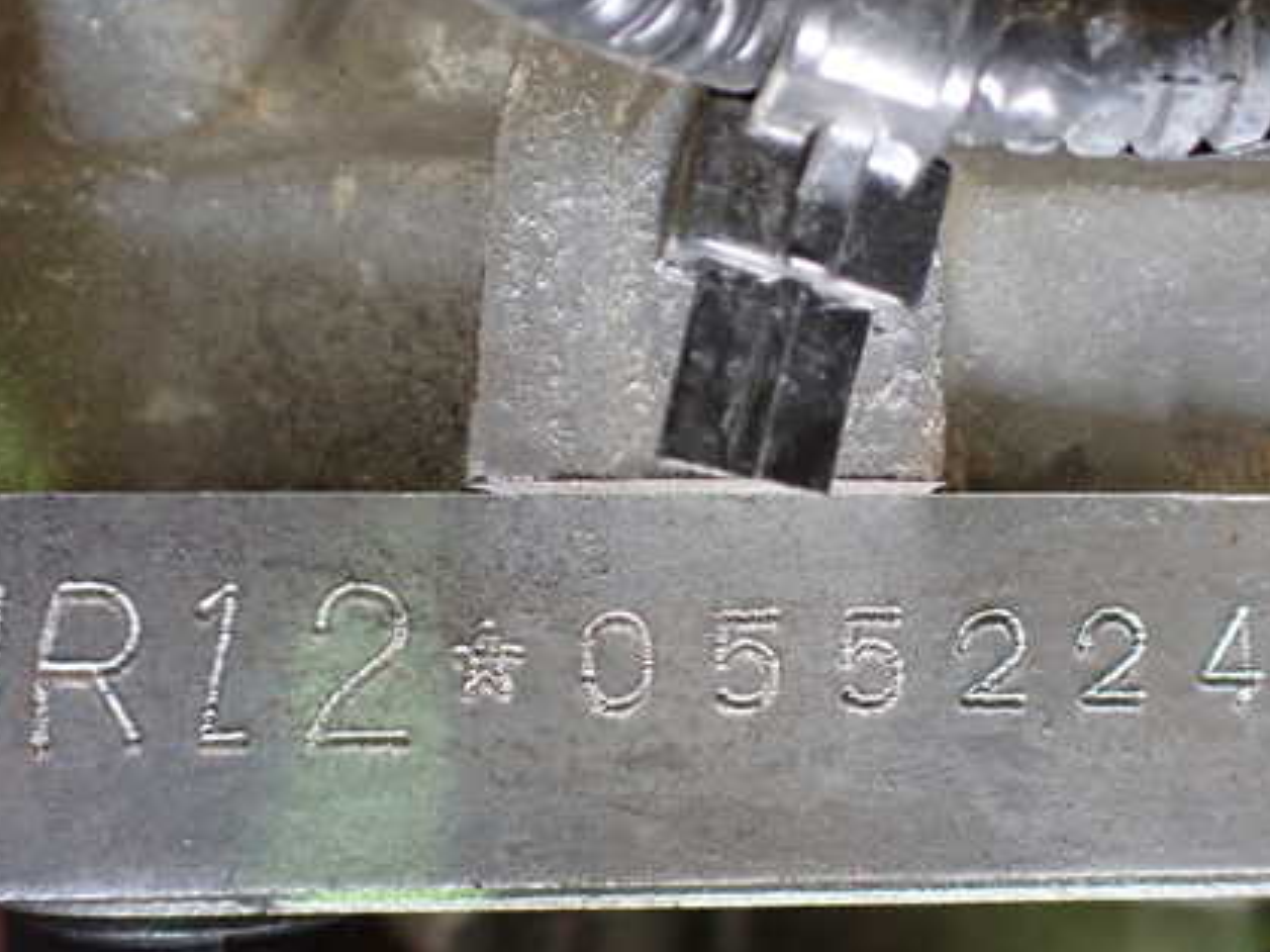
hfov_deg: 43.7
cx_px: 740
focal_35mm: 43
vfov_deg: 33.4
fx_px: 1577
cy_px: 600
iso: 1000
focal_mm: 5.4
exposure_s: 1/30
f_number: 2.3
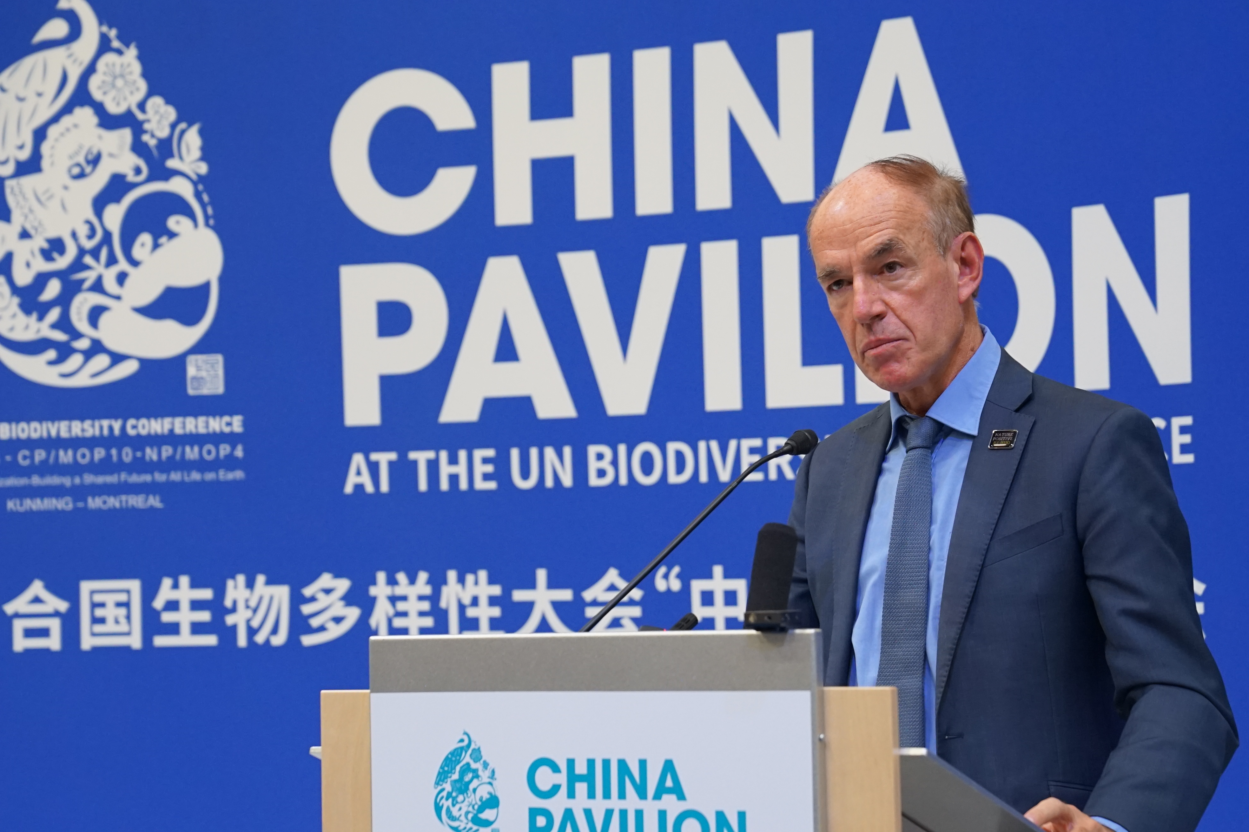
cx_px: 624
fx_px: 3643
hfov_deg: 19.5
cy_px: 416
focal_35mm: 105
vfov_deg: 13.0
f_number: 4
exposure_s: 1/160
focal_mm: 70
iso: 2000
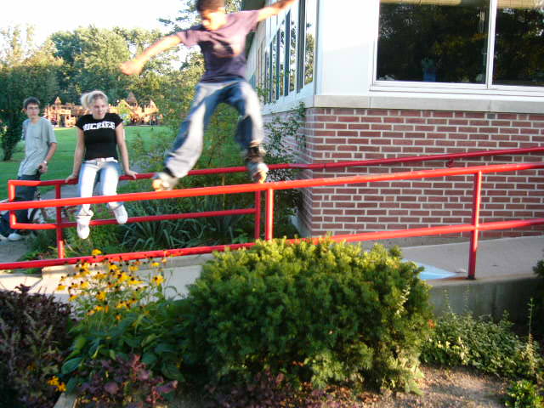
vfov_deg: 36.8
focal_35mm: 39
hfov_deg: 47.9
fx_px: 613
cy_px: 204
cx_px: 272
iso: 100
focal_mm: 6.5
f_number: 2.9
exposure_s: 1/80
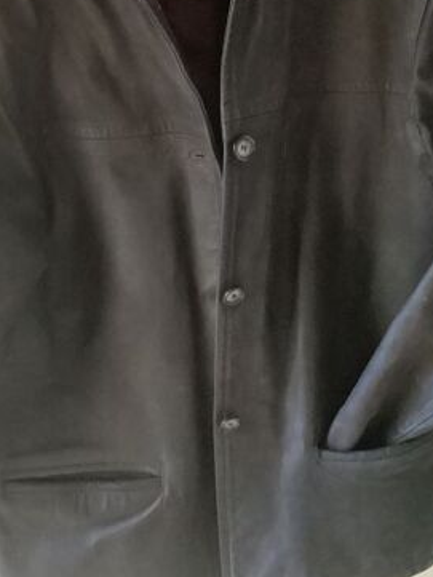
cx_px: 201
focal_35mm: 55
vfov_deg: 34.3
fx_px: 917
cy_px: 155
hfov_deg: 26.6
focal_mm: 3.3
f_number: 2.4
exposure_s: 1/24
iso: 640
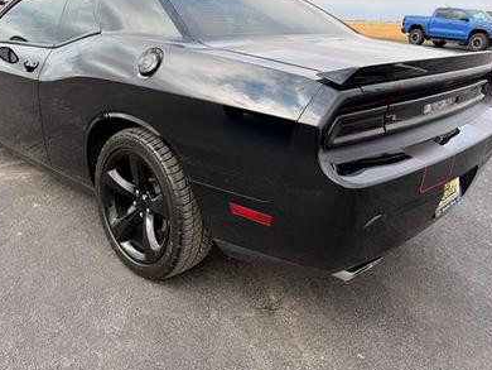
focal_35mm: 31
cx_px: 218
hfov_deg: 58.2
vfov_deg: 45.2
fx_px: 441
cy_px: 141
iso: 80
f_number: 1.78
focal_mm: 6.76
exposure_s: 1/2370
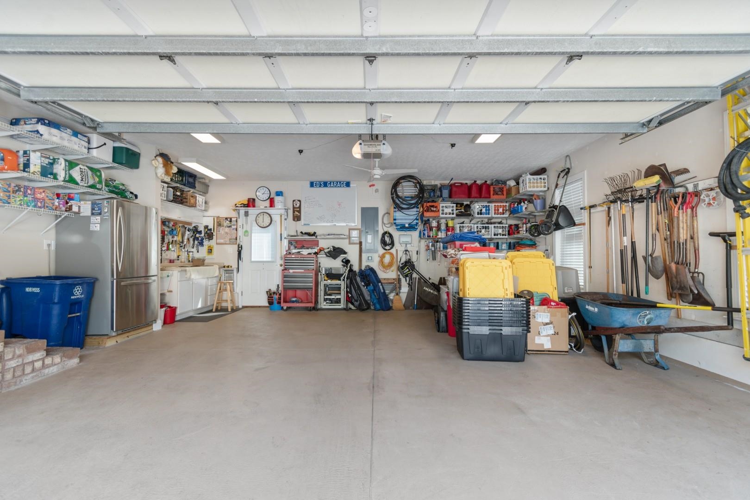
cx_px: 375
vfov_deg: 77.3
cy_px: 250
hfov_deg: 100.4
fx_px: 312
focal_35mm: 15
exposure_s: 1/15
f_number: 4.5
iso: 100
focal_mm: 10
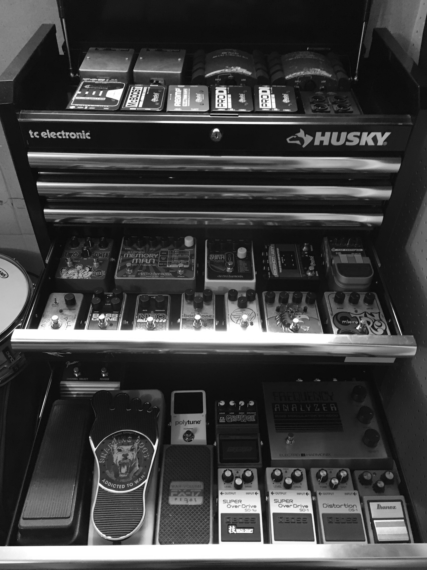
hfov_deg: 48.2
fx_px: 477
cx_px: 214
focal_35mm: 29
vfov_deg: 61.7
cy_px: 285
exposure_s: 1/15
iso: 200
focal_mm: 4.15
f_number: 2.2
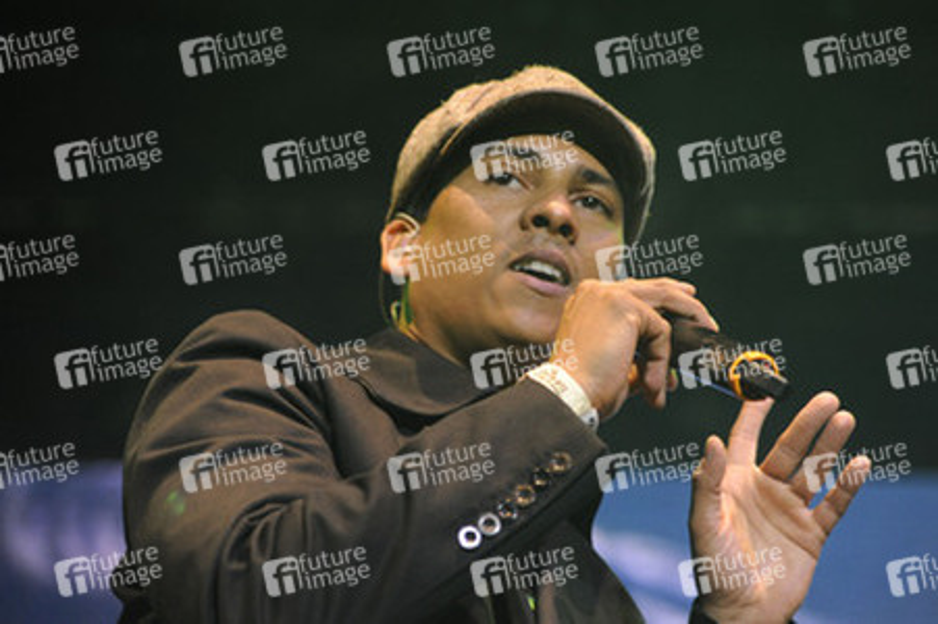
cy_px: 312
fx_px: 4036
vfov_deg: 8.8
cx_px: 469
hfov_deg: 13.3
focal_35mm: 155
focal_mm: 155
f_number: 5.6
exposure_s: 1/200
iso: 4000
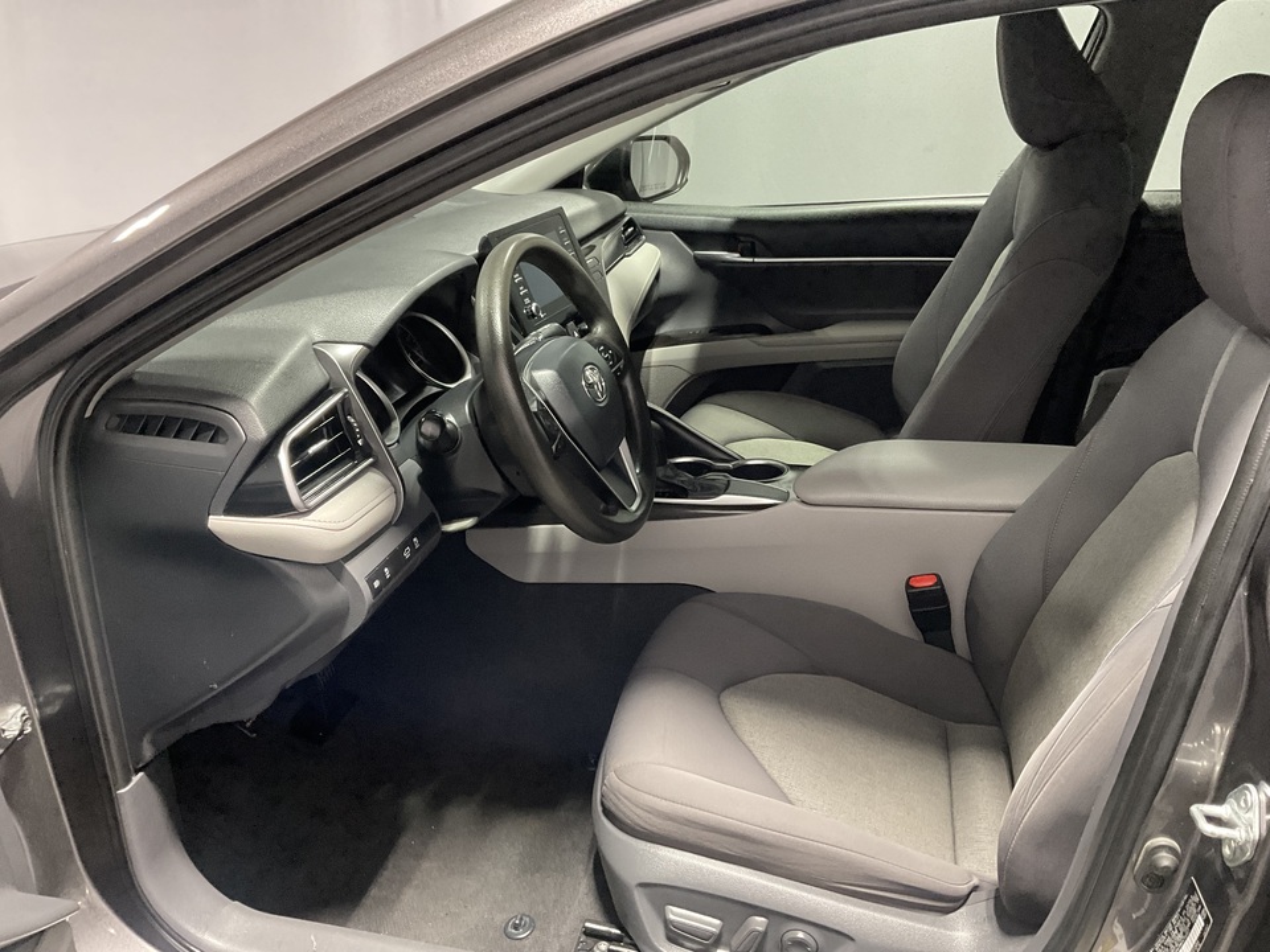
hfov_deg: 61.7
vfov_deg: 48.2
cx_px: 635
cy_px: 476
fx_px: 1064
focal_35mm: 29
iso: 250
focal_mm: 3
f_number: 1.8
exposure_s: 1/60
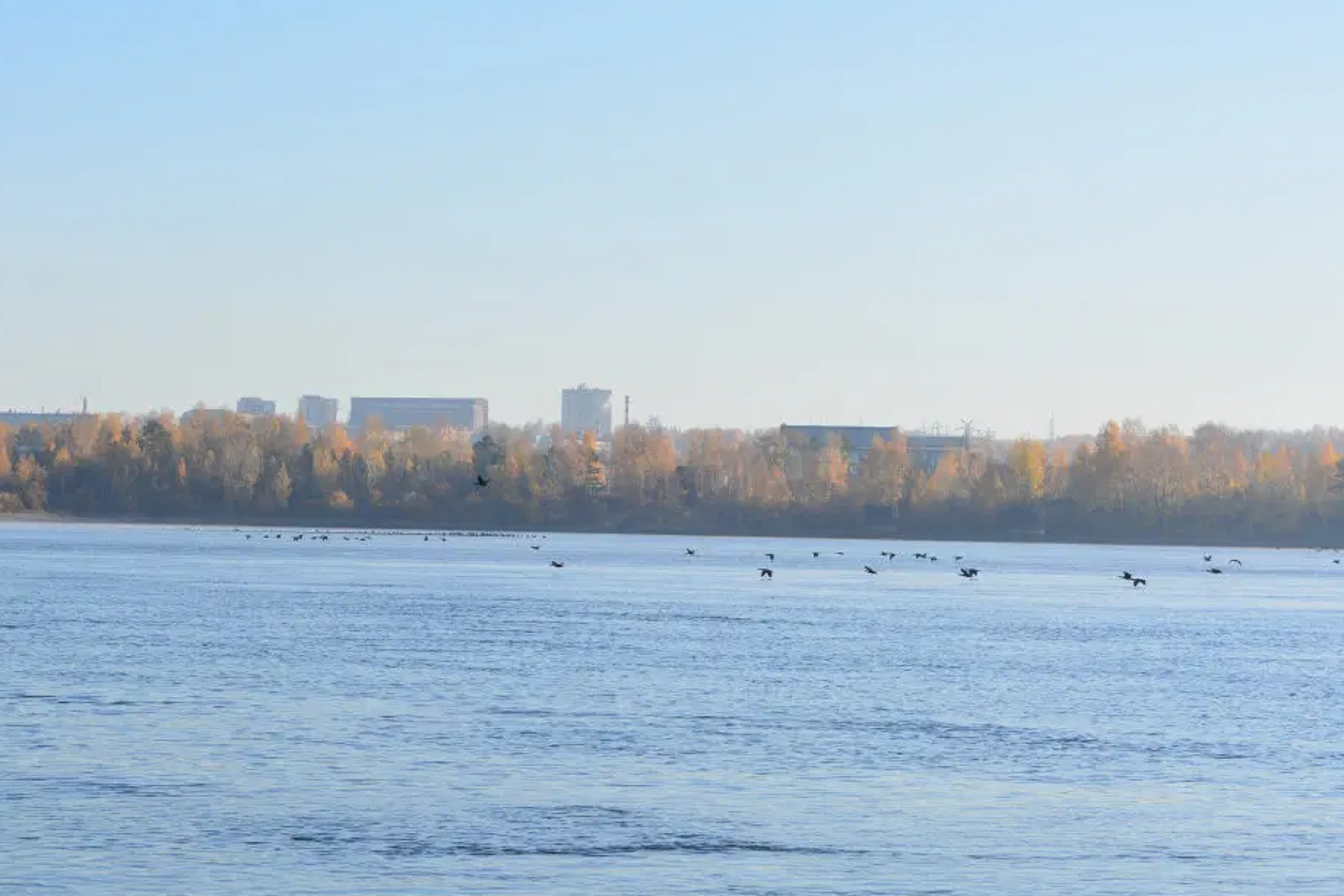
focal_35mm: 108
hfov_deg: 19.0
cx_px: 622
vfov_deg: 12.7
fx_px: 4018
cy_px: 465
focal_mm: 55
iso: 200
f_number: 11
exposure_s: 1/400
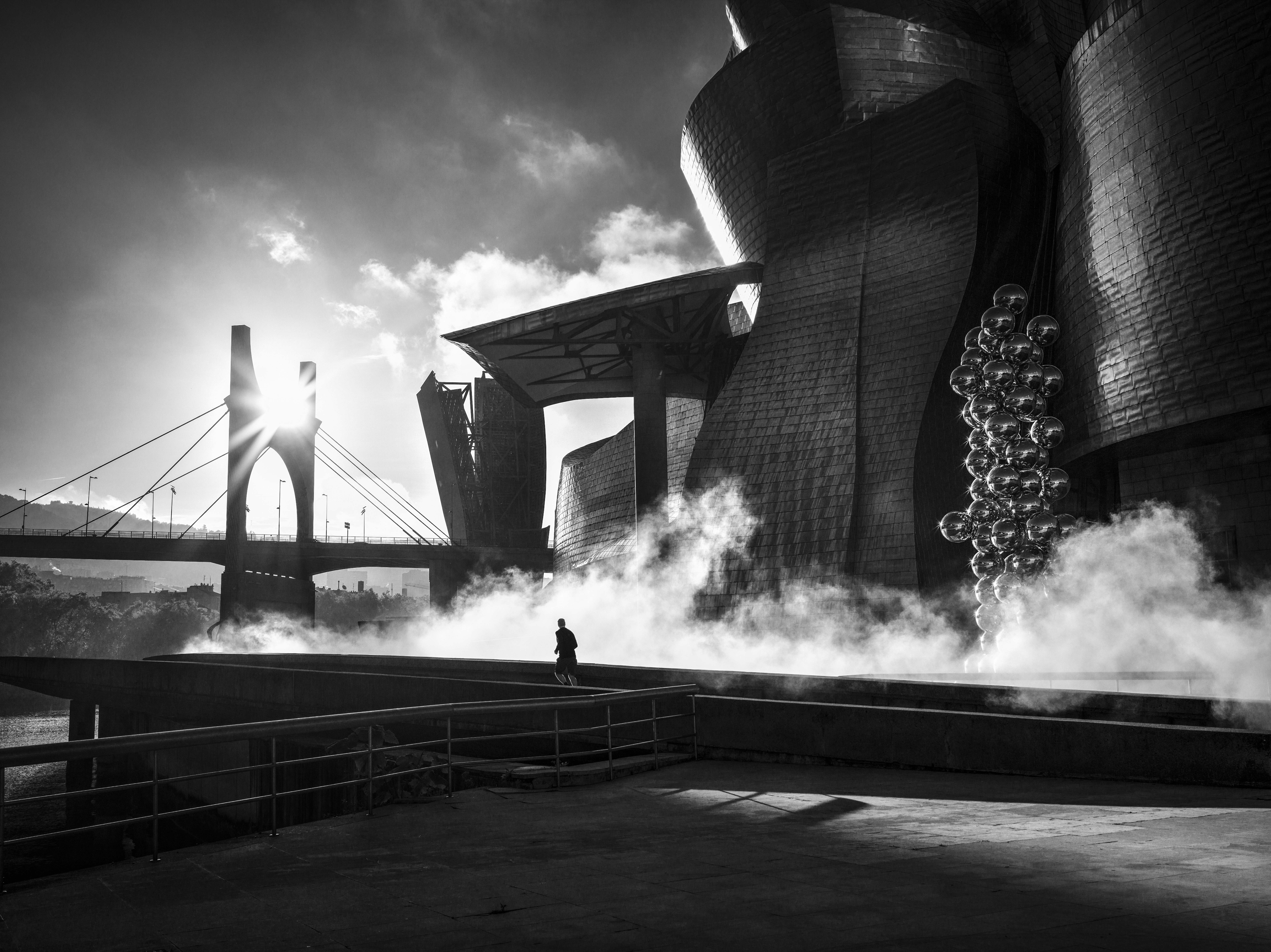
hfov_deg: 52.6
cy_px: 476
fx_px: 1285
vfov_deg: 40.7
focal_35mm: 35
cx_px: 636
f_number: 6.8
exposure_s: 1/2000
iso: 200
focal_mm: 45
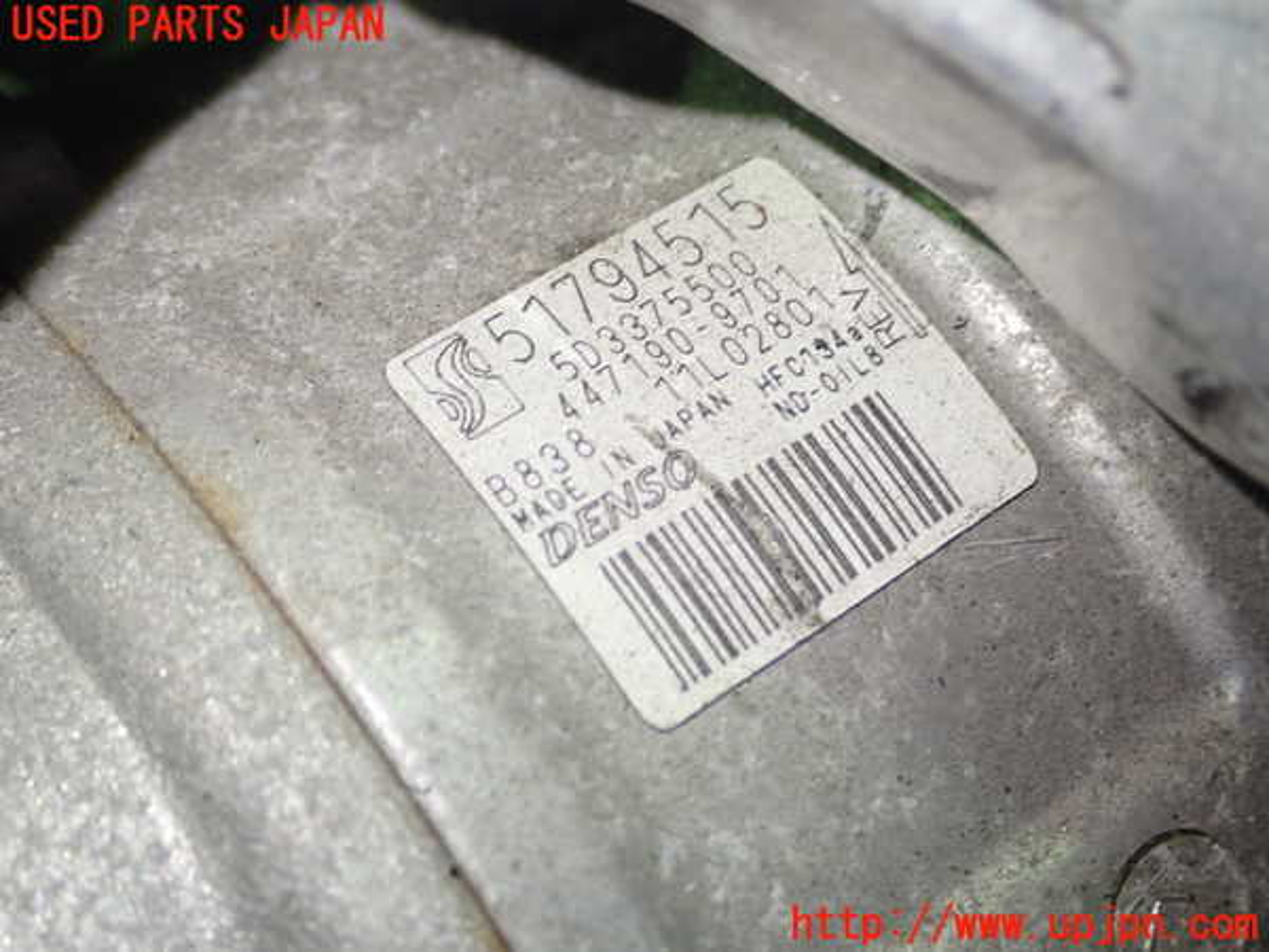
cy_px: 476
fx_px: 1980
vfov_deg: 27.0
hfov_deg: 35.5
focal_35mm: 54
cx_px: 634
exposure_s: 1/50
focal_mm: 9.65
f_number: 3.3
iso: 250
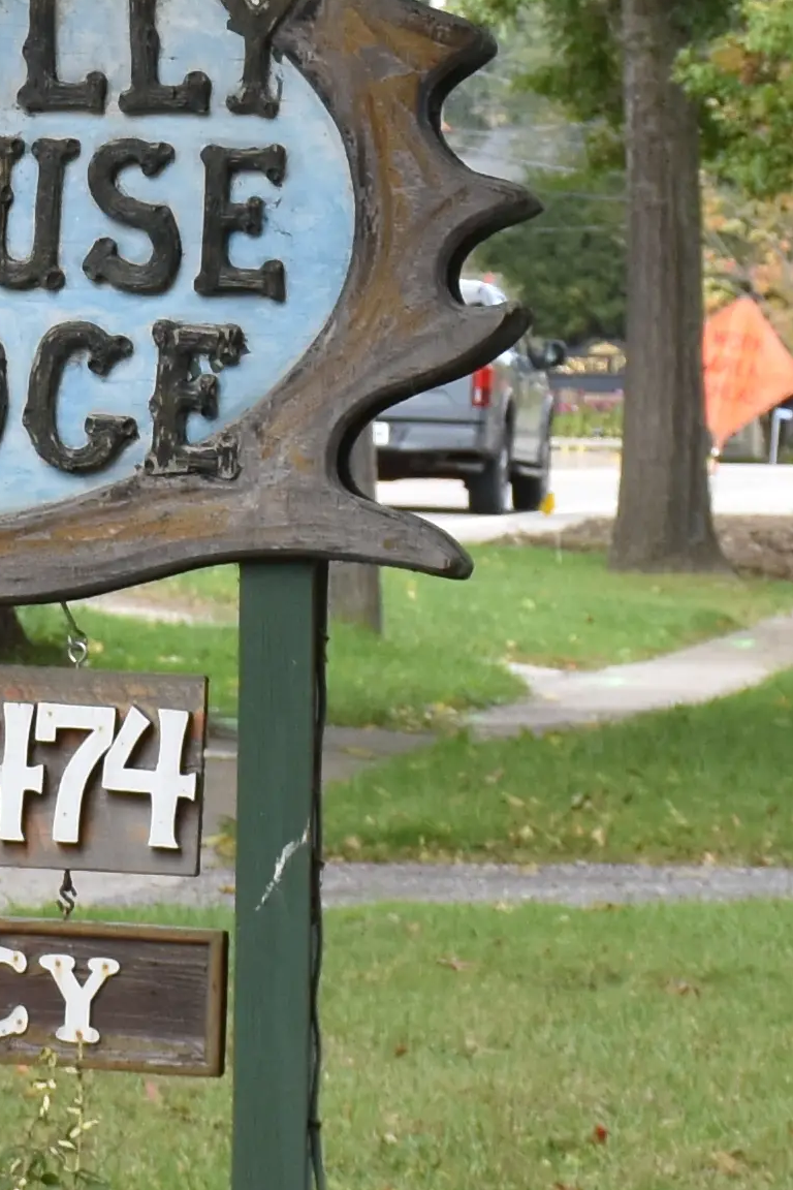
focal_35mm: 328
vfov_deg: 6.3
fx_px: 10837
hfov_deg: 4.2
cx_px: -189
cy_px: 205
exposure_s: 1/500
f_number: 8
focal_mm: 42
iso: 360
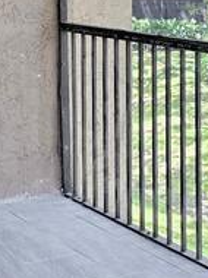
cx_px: -79
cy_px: -7
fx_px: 747
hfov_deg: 15.0
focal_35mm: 93
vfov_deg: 20.4
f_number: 1.7
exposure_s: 1/207
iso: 160
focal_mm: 6.3
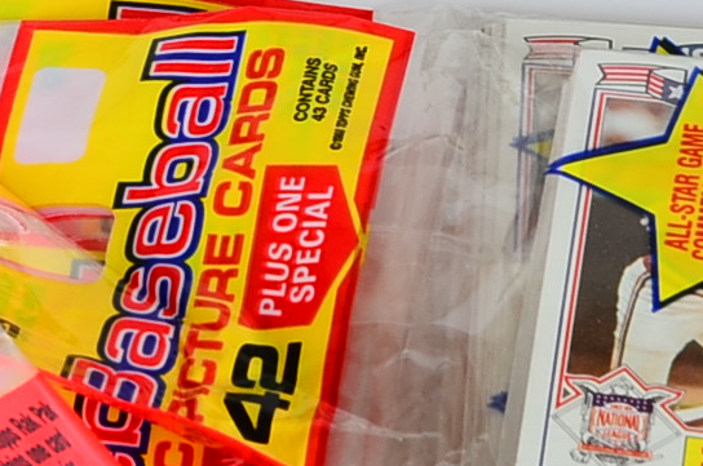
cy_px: -574
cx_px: 67
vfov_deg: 3.2
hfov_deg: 4.9
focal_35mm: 421
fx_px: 8209
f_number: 14
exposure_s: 1/160
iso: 100
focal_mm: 62
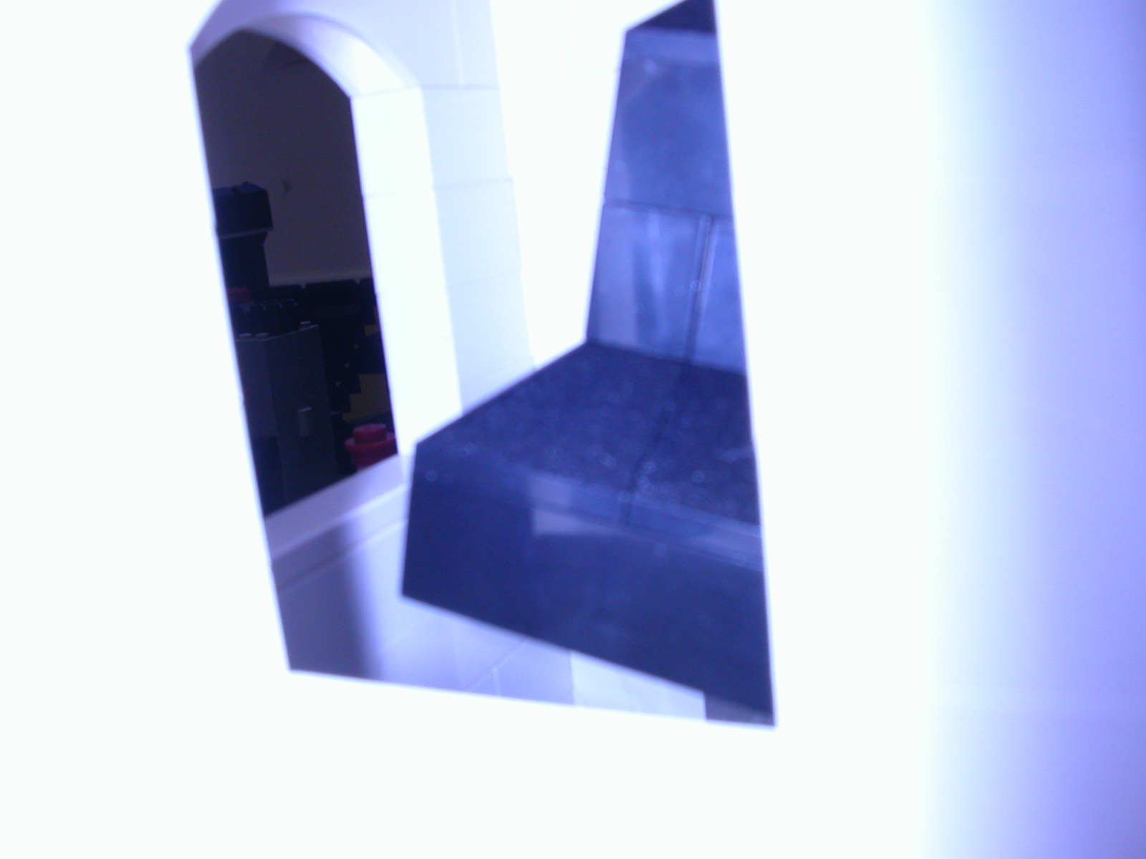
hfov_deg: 50.1
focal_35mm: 37
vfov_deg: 38.7
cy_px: 430
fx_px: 1225
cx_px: 573
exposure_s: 1/59.9
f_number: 4.5
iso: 100
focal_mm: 5.6
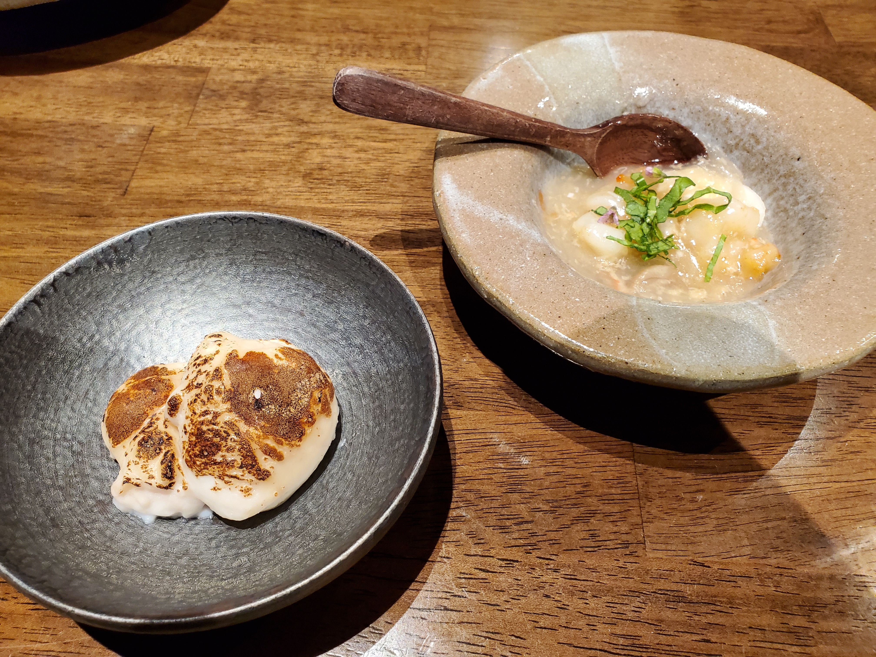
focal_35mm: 26
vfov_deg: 53.1
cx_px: 438
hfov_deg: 67.3
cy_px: 328
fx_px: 658
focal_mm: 4.3
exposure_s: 1/40
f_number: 2.4
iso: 250
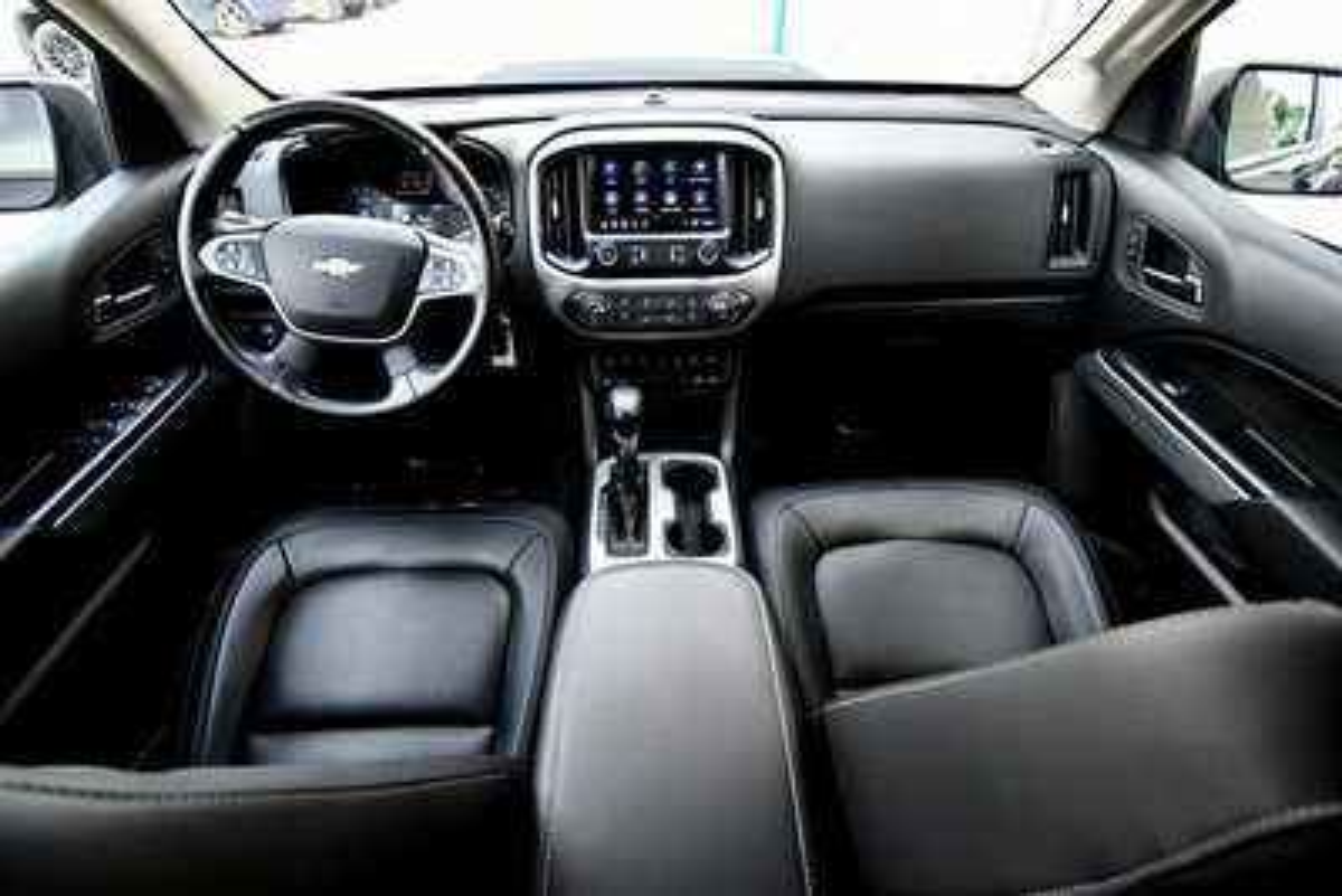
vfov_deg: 70.5
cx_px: 671
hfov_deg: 93.3
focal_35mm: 17
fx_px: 634
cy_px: 448
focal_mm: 11.5
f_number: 4.8
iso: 800
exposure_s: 1/160
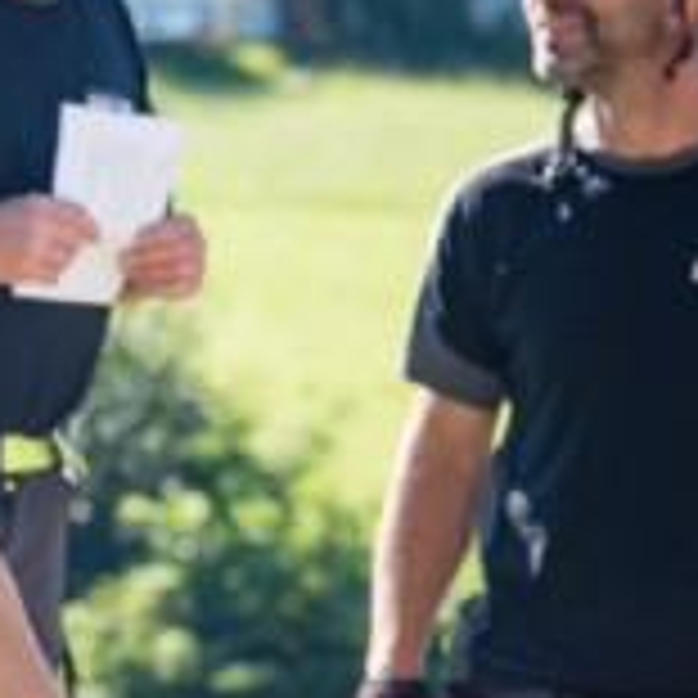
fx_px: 11475
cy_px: 329
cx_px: -131
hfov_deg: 3.5
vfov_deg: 3.5
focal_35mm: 503
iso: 1600
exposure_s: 1/1000
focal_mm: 170
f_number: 8
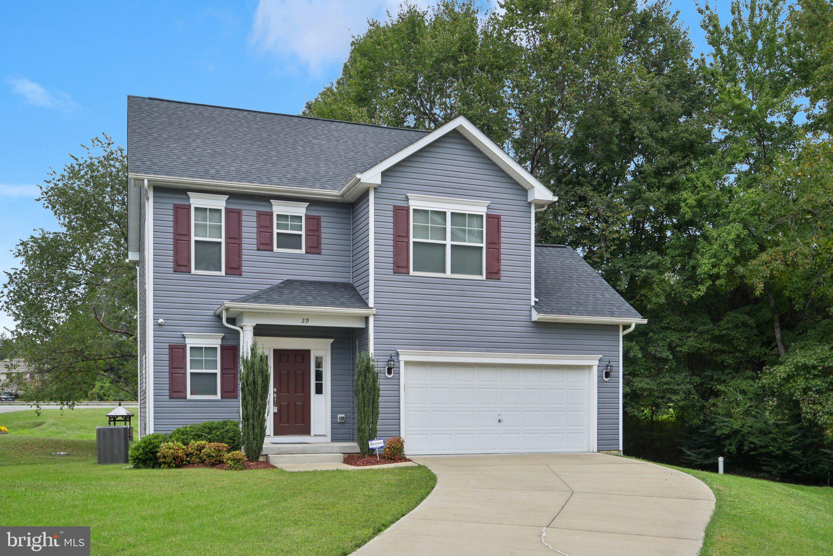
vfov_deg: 37.9
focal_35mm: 35
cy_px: 278
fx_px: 810
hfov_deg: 54.4
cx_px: 416
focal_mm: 35
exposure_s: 1/500
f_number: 8
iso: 400
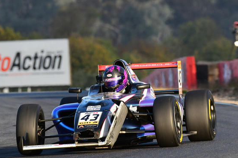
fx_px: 7135
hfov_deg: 1.9
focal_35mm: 1080
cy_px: 59
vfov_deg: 1.3
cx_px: 77
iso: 1000
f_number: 10
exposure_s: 1/640
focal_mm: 500
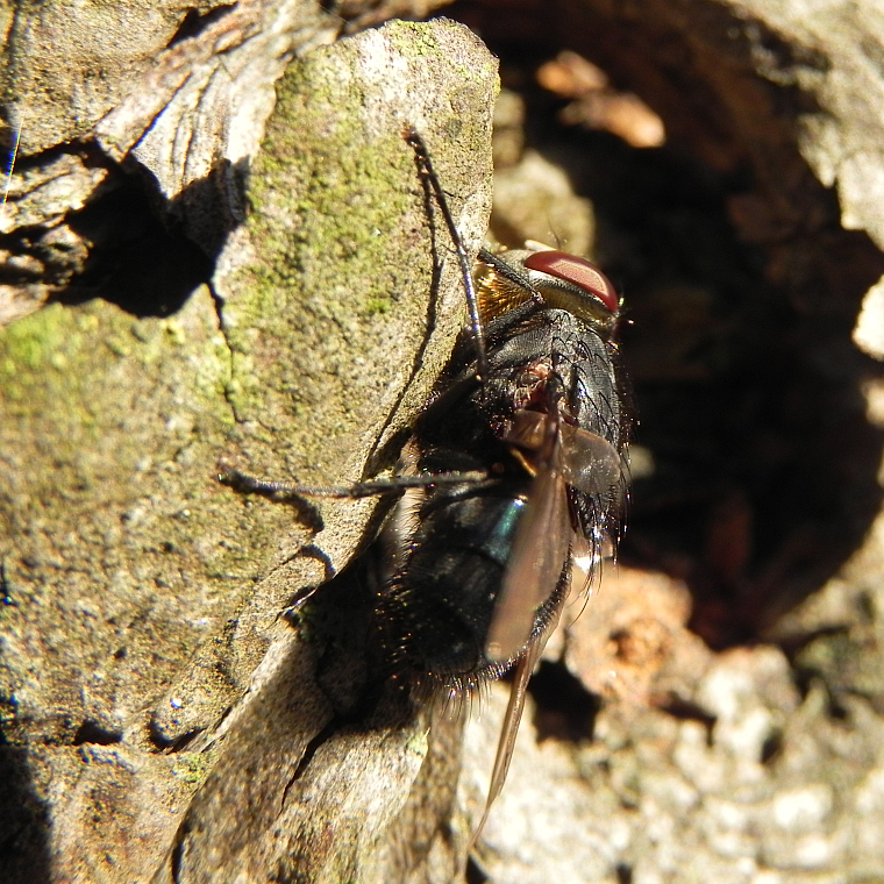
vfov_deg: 14.0
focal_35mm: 125
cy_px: 445
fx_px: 3612
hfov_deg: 13.9
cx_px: 544
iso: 160
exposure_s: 1/182
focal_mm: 18.8
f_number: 5
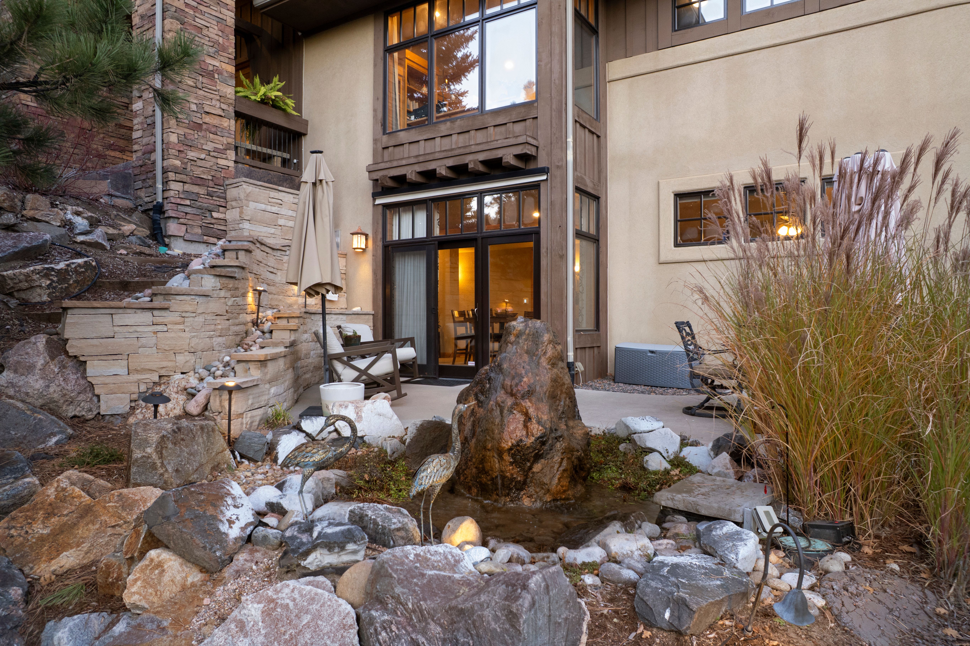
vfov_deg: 57.2
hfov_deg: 78.6
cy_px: 323
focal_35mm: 22
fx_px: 593
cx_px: 485
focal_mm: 8.38
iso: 320
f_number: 2.8
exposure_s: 1/15
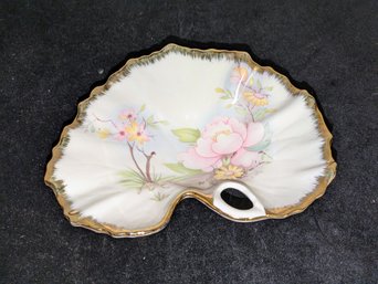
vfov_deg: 54.9
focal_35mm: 25
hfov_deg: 69.4
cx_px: 189
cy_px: 142
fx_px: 273
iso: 97
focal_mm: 5.43
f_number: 1.89
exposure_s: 1/30
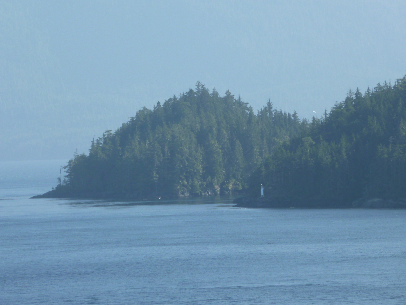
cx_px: 203
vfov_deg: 5.9
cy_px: 152
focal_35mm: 250
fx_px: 2932
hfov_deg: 7.9
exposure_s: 1/160
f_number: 5.9
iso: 80
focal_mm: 36
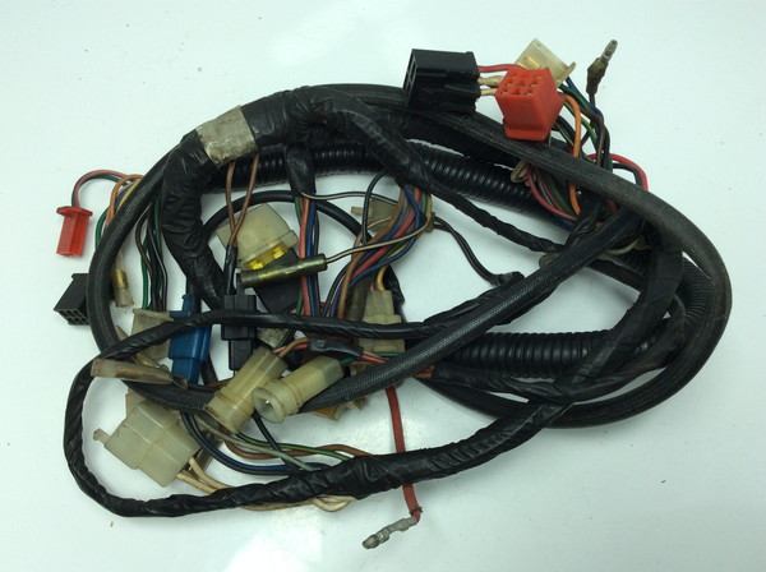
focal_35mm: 32
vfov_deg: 44.0
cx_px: 383
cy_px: 286
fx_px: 707
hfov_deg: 56.9
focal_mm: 3.3
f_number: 2.4
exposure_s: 1/282
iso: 32
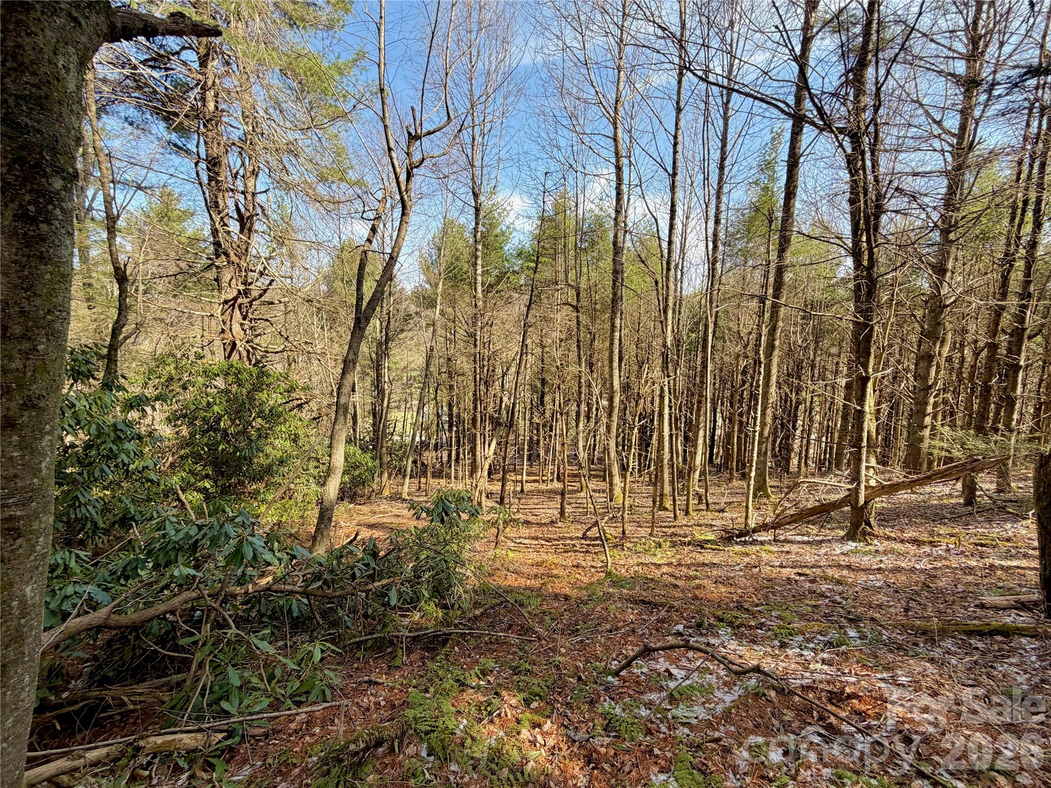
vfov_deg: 85.7
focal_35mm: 14
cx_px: 526
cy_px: 394
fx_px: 425
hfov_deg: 102.1
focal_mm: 2.22
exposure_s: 1/388
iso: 50
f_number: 2.2
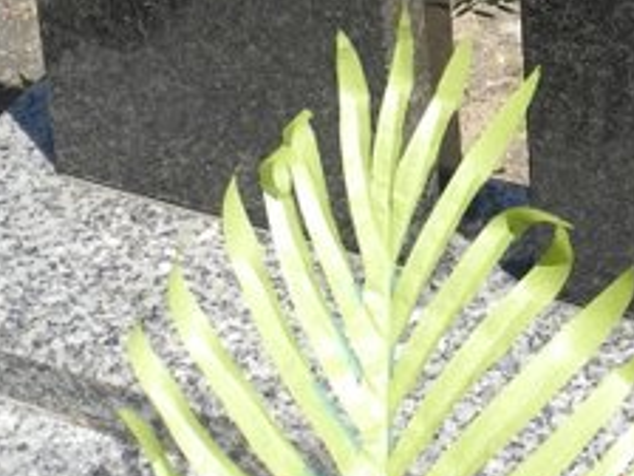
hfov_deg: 18.9
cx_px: 688
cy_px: -264
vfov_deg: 13.8
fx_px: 1832
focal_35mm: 100
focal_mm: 6
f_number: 3.5
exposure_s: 1/800
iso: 100
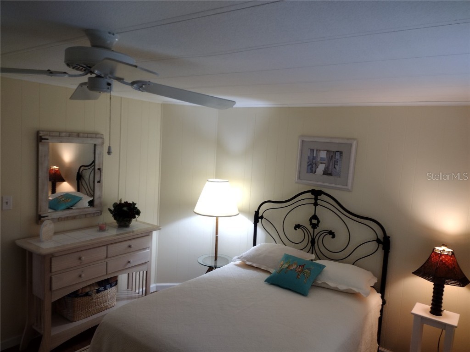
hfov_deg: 65.3
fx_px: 367
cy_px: 176
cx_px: 235
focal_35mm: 27
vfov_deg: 51.4
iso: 281
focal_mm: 4.71
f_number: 1.7
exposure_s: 1/40
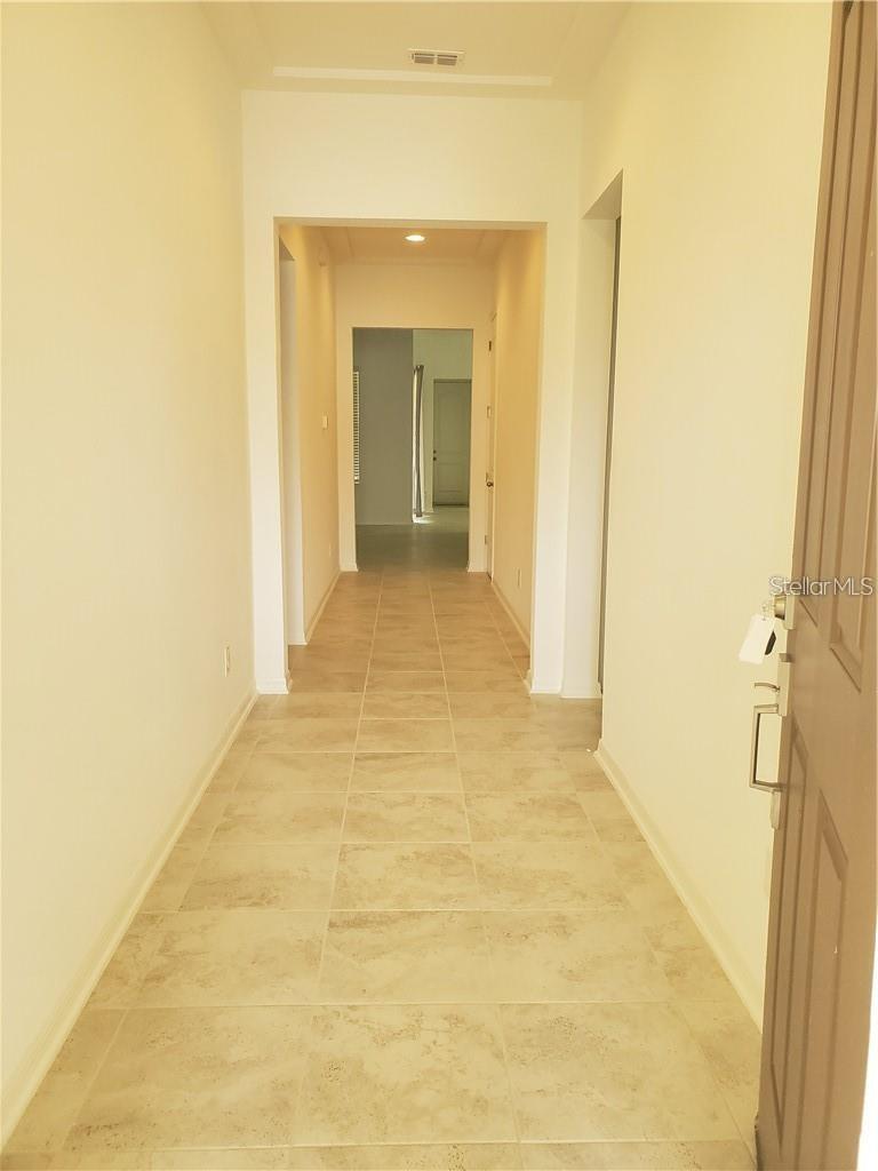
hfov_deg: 53.1
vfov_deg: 67.3
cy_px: 586
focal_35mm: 26
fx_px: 879
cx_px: 439
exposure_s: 1/120
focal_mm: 4.3
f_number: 2.4
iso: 320
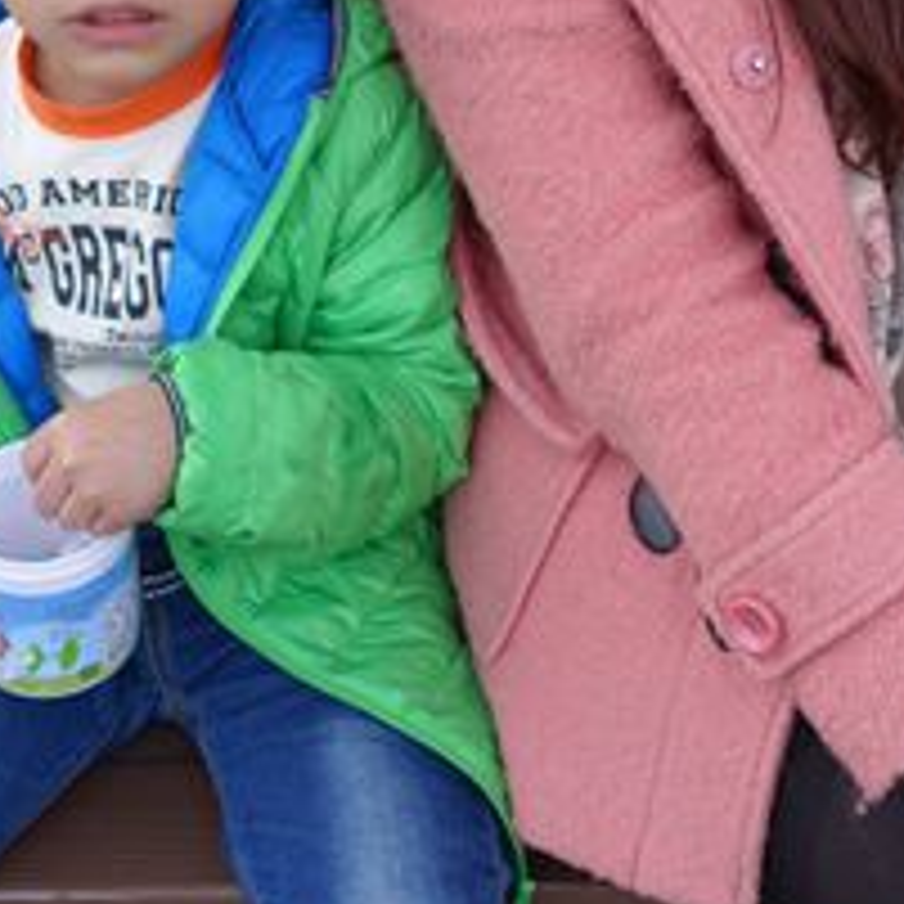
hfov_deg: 26.0
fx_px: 1950
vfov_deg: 24.8
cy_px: -22
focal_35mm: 66
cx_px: 582
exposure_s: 1/200
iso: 125
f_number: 2.8
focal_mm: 8.8
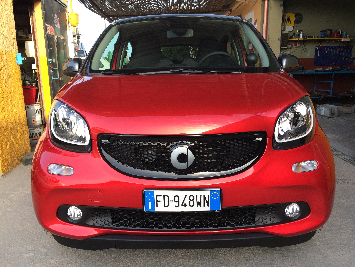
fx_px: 297
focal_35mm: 29
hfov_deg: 61.7
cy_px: 134
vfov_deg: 48.2
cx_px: 178
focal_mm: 4.15
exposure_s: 1/163
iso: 32
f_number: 2.2
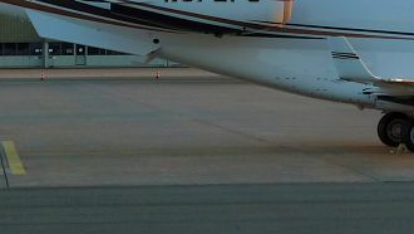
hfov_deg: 7.6
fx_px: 3075
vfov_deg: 4.3
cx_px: 462
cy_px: -89
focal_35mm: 280
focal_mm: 13.7
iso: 80
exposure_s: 1/60
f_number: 4.2
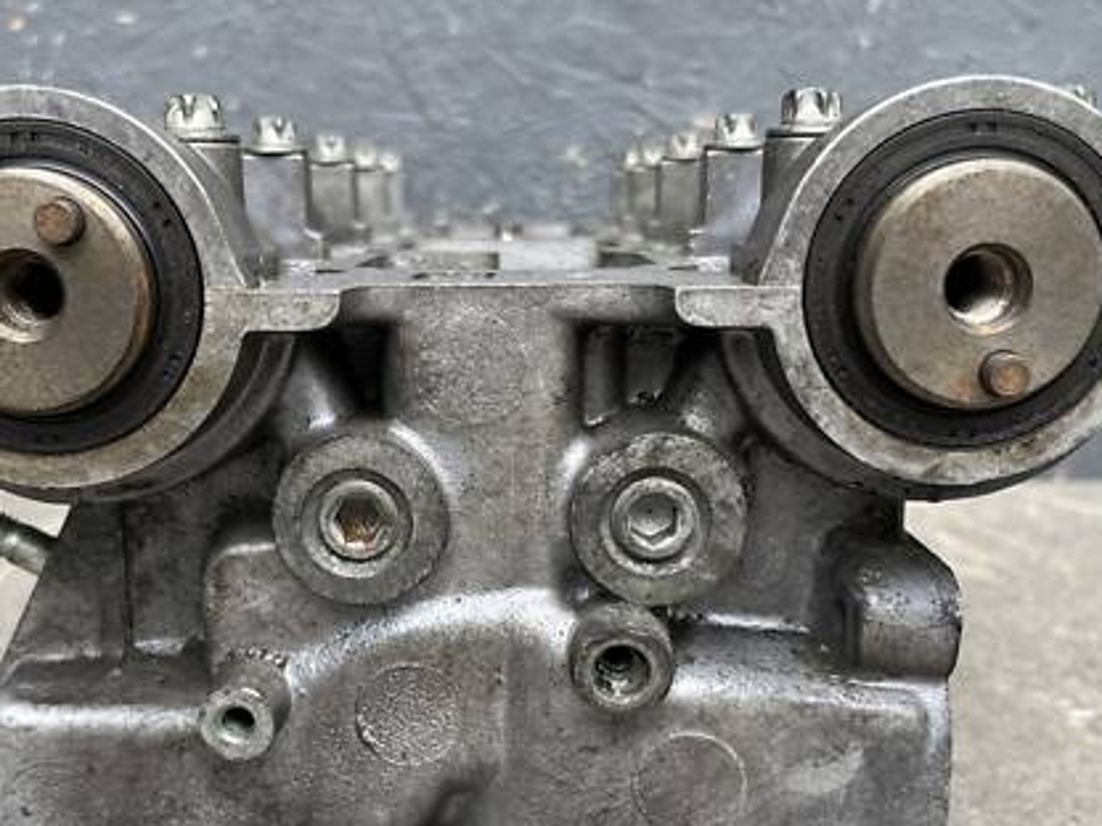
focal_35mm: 40
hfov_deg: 46.7
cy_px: 495
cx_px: 503
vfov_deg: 35.8
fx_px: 1273
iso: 50
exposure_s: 1/321
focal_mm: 5.1
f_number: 1.6
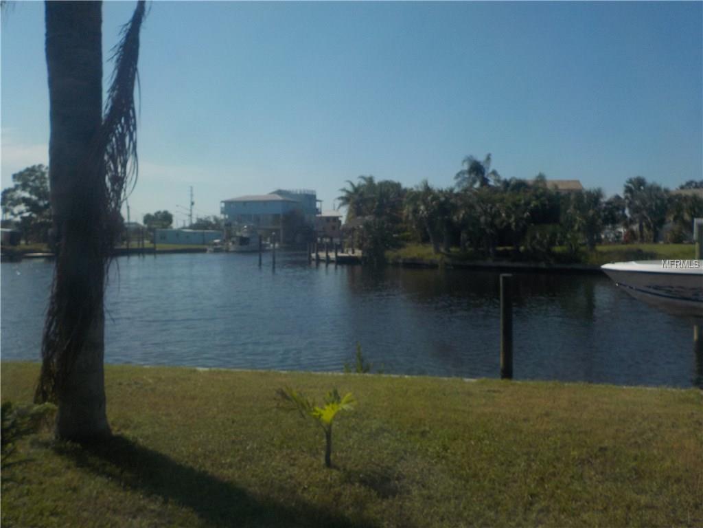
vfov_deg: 46.8
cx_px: 352
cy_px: 264
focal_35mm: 30
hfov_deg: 60.0
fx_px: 609
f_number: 3.3
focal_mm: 4.1
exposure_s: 1/1600
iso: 125
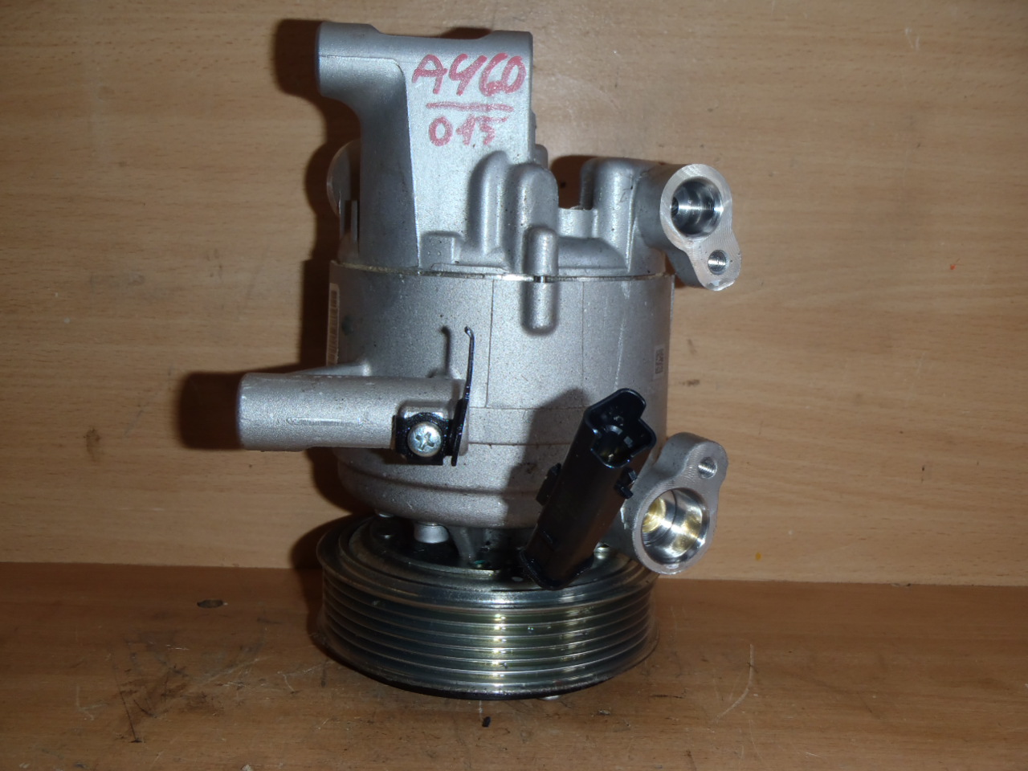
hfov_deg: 49.0
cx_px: 514
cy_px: 386
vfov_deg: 37.7
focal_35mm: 38
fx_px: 1128
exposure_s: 1/40
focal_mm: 6.83
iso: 100
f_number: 4.6
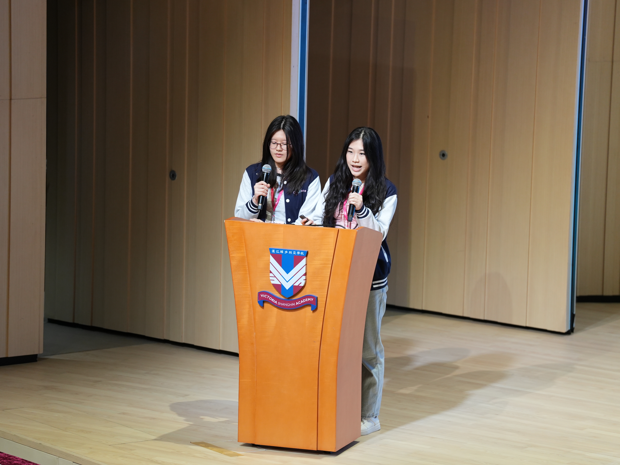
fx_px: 3887
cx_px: 282
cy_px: 232
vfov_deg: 6.8
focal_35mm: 217
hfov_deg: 9.1
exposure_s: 1/250
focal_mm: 200
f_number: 3.2
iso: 1000
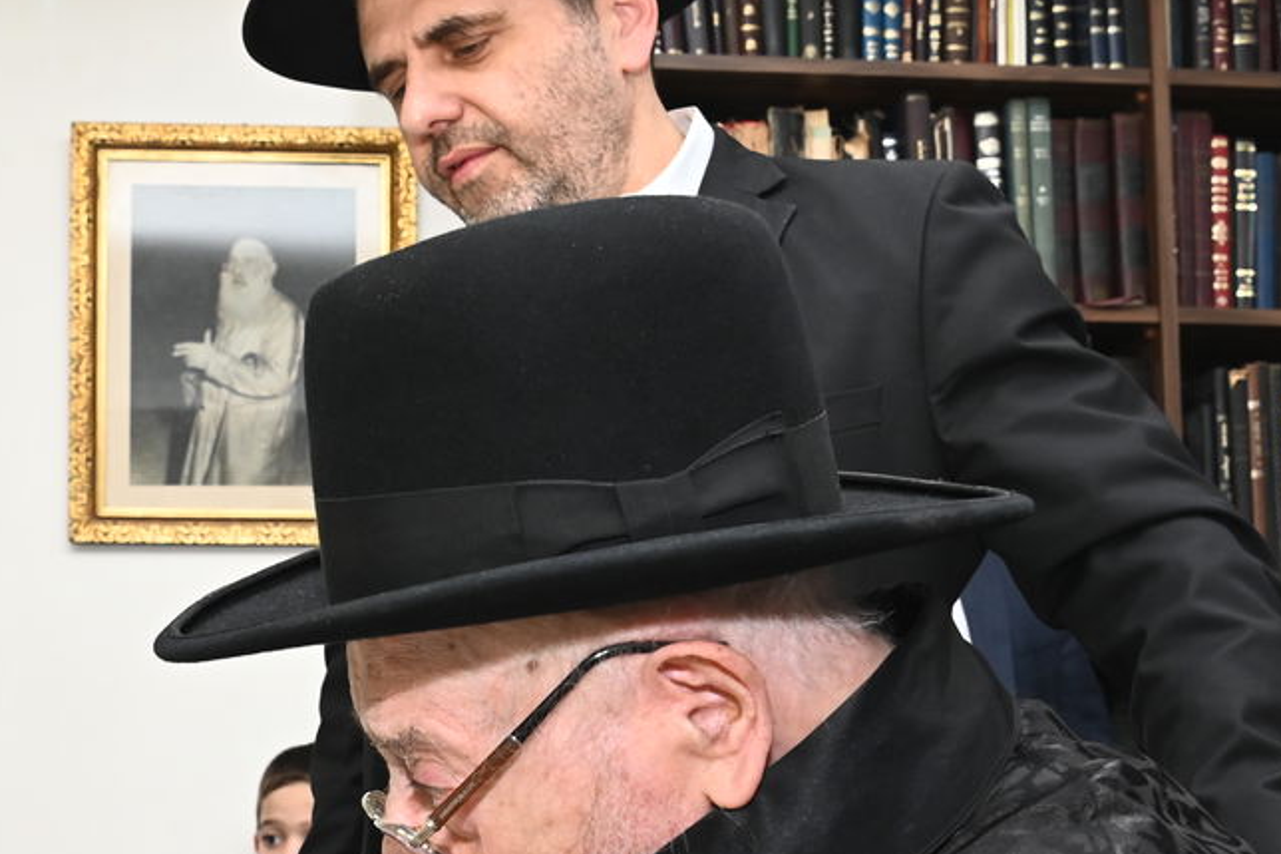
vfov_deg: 20.9
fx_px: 2241
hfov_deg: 31.4
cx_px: 328
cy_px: 839
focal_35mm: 63
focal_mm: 29
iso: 2000
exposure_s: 1/125
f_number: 8
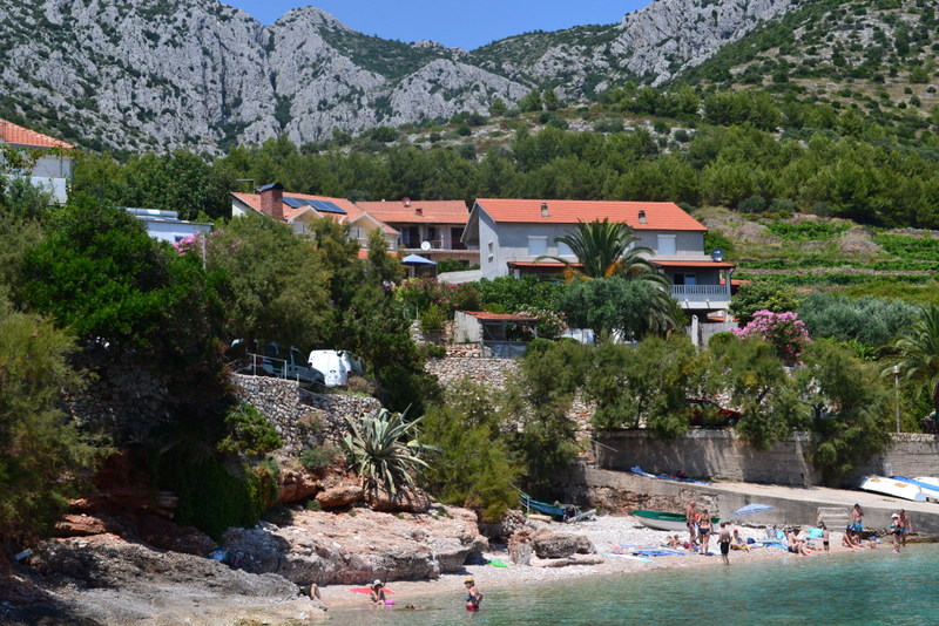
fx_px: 1565
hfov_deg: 33.4
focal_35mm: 60
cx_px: 470
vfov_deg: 22.6
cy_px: 313
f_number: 11
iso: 400
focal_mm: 40
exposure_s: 1/400
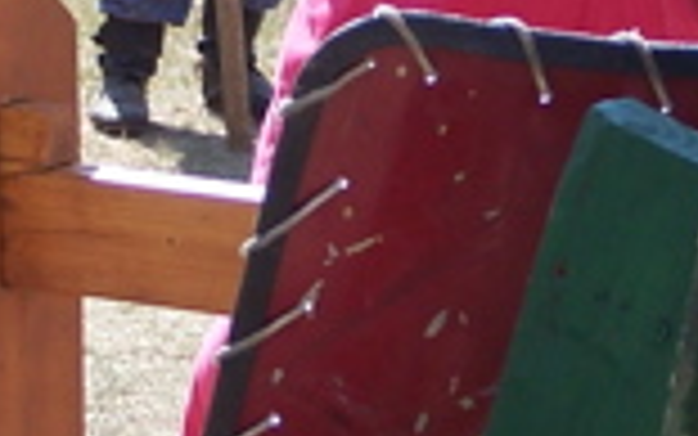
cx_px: 455
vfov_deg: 3.7
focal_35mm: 359
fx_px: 6832
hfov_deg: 5.8
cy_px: -162
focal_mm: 13.7
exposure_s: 1/750
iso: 80
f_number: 3.2
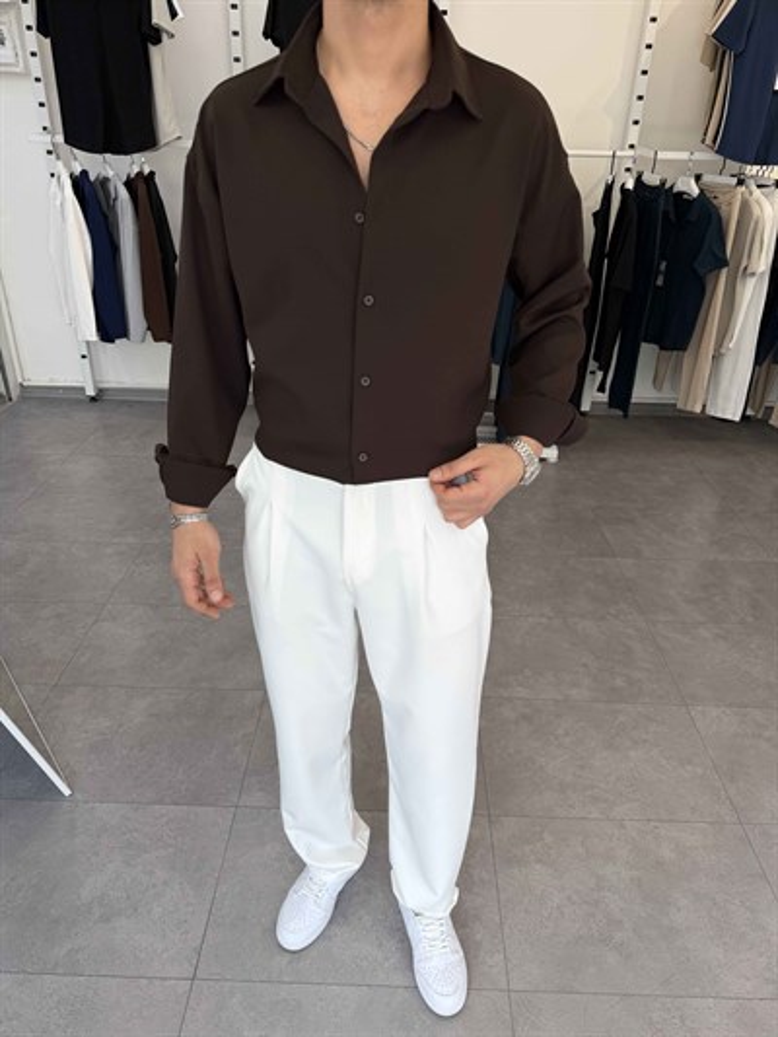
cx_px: 389
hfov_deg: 56.8
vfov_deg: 71.6
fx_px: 719
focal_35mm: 24
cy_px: 518
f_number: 1.78
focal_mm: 6.76
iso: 80
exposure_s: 1/780
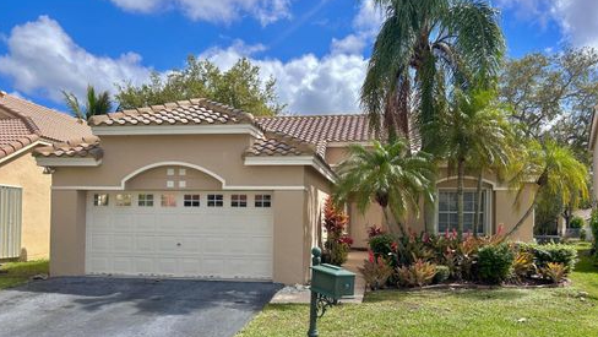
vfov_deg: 39.9
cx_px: 294
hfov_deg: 66.0
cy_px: 218
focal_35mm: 29
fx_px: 460
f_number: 1.5
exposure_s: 1/4630
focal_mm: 5.7
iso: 50
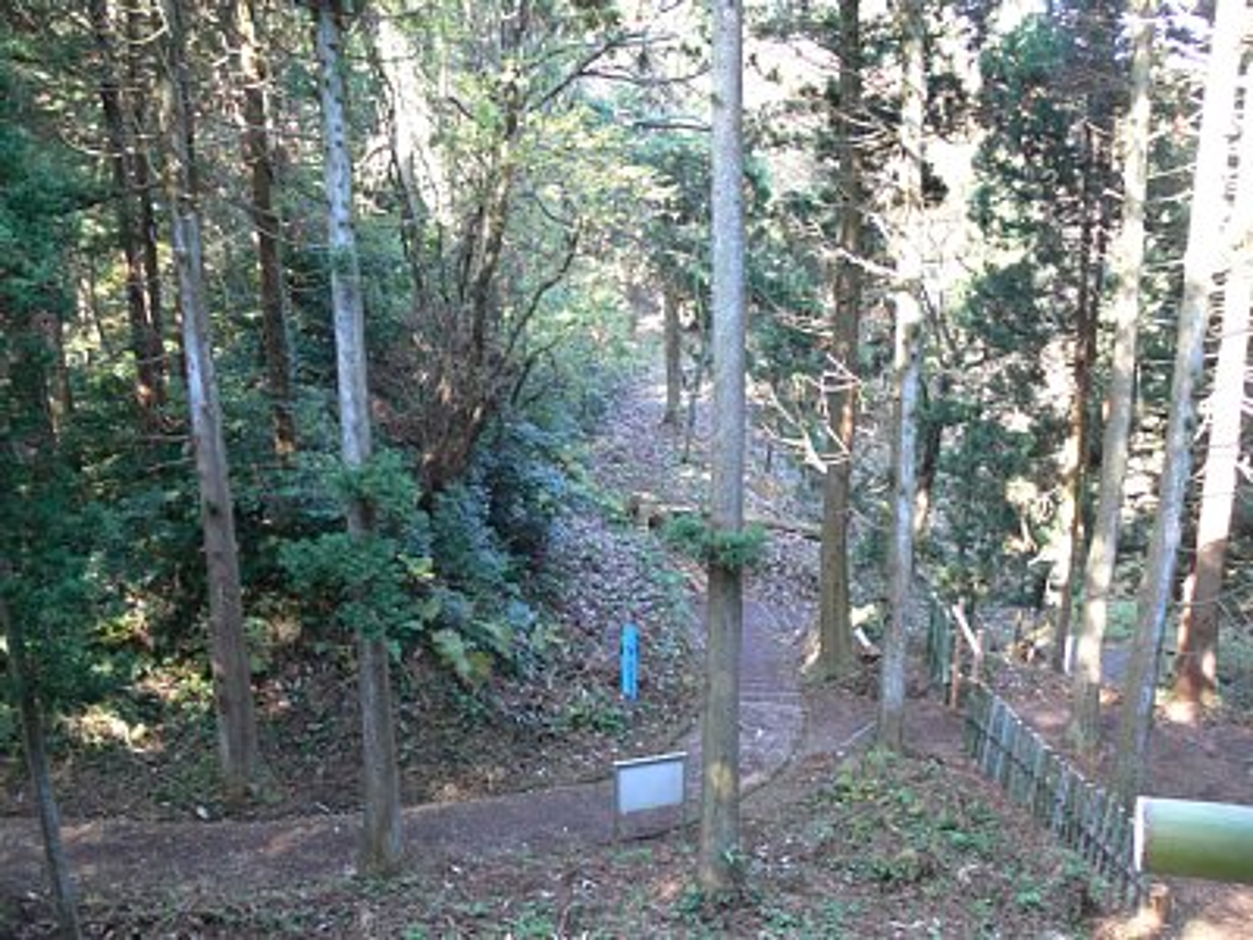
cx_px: 626
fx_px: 1267
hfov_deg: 52.6
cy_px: 470
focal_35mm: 35
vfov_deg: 40.7
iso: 100
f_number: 2.8
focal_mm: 7.4
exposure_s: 1/30
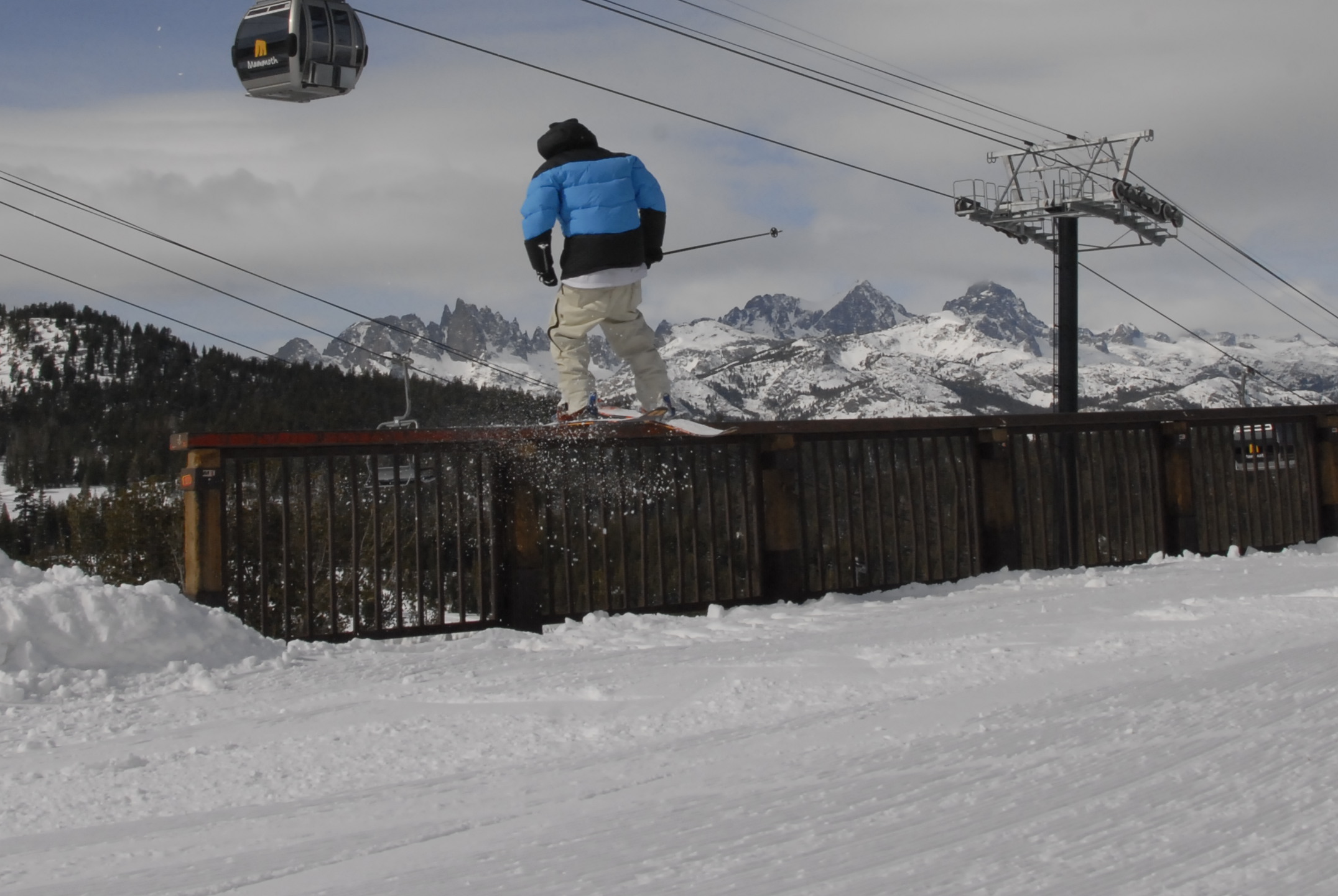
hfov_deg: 36.8
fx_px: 2009
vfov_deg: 24.8
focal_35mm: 54
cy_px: 194
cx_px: 691
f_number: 11
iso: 400
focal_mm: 20
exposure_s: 1/500
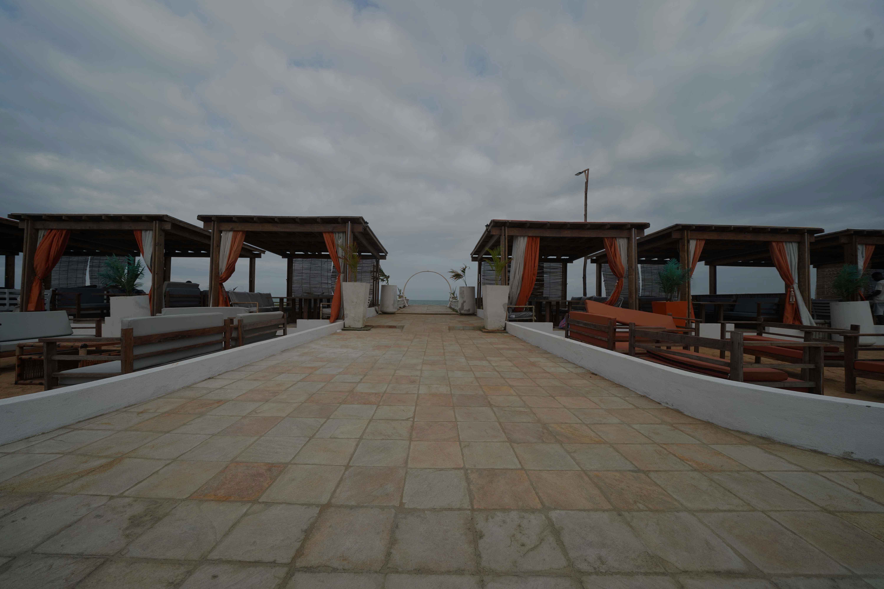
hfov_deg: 112.6
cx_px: 442
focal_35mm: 12
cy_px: 294
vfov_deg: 90.0
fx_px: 295
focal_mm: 12
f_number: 5.6
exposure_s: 1/1000
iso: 400
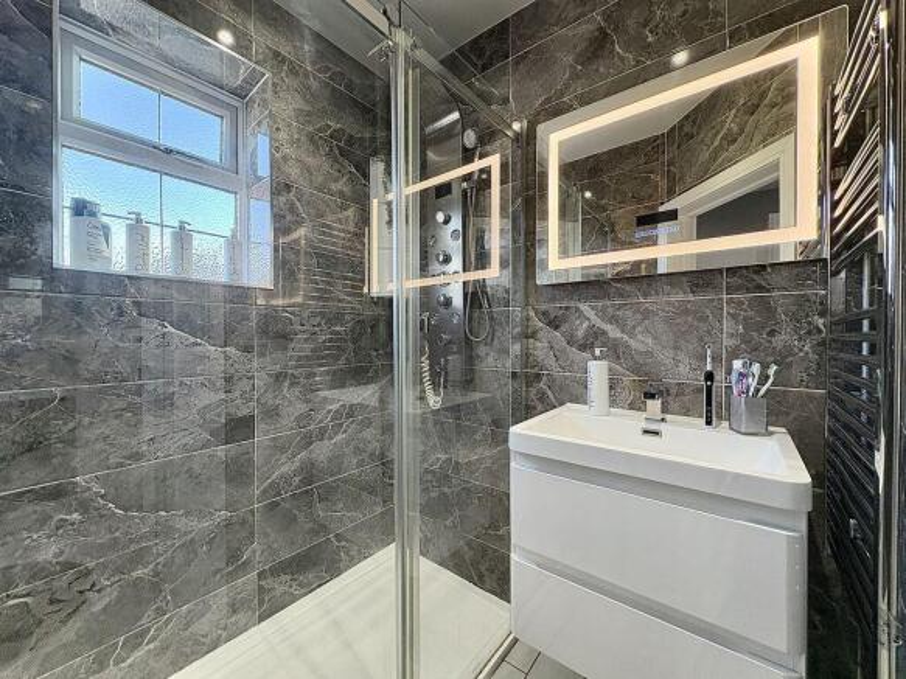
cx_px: 453
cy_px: 340
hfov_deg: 102.1
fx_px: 366
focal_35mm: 14
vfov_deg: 85.7
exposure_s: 1/70
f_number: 2.2
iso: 250
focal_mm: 2.22
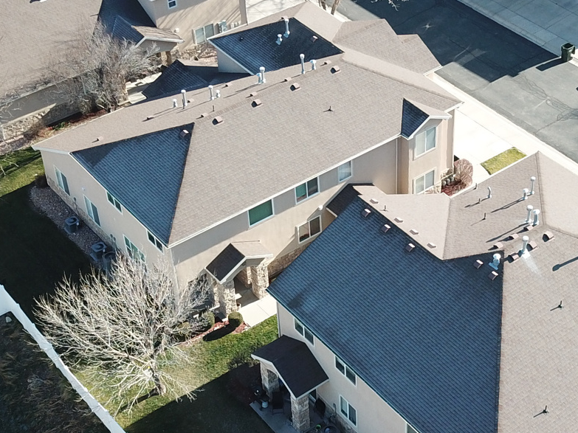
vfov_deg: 21.6
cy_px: 207
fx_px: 1135
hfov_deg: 28.3
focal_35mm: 68
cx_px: 411
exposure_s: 1/438
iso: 100
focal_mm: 4.73
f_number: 2.2
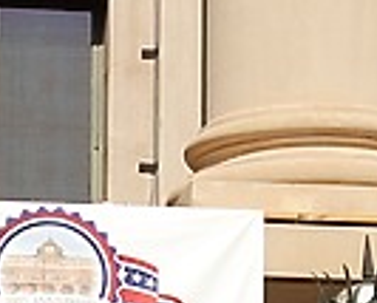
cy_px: 406
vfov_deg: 5.8
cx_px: 96
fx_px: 2975
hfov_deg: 7.2
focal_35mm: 266
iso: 200
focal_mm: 28
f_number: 11
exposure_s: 1/400
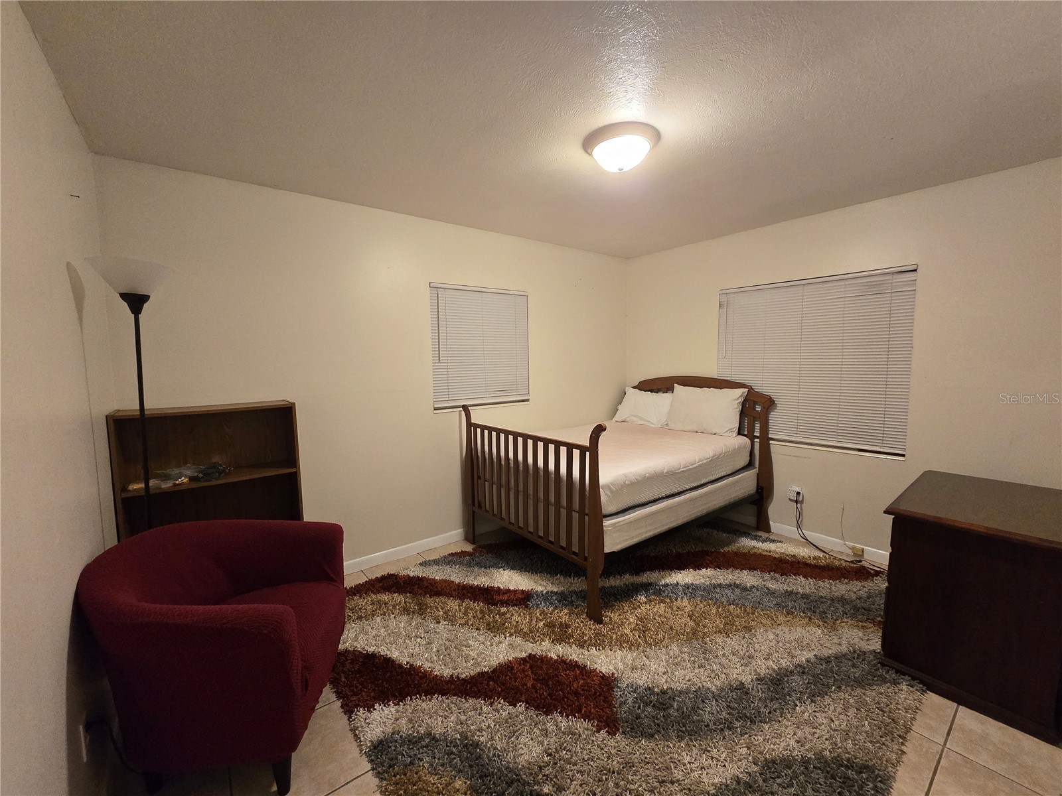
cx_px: 531
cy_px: 398
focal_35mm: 13
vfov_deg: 89.9
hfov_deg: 106.2
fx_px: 399
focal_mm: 2.2
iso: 640
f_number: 2.2
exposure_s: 1/60
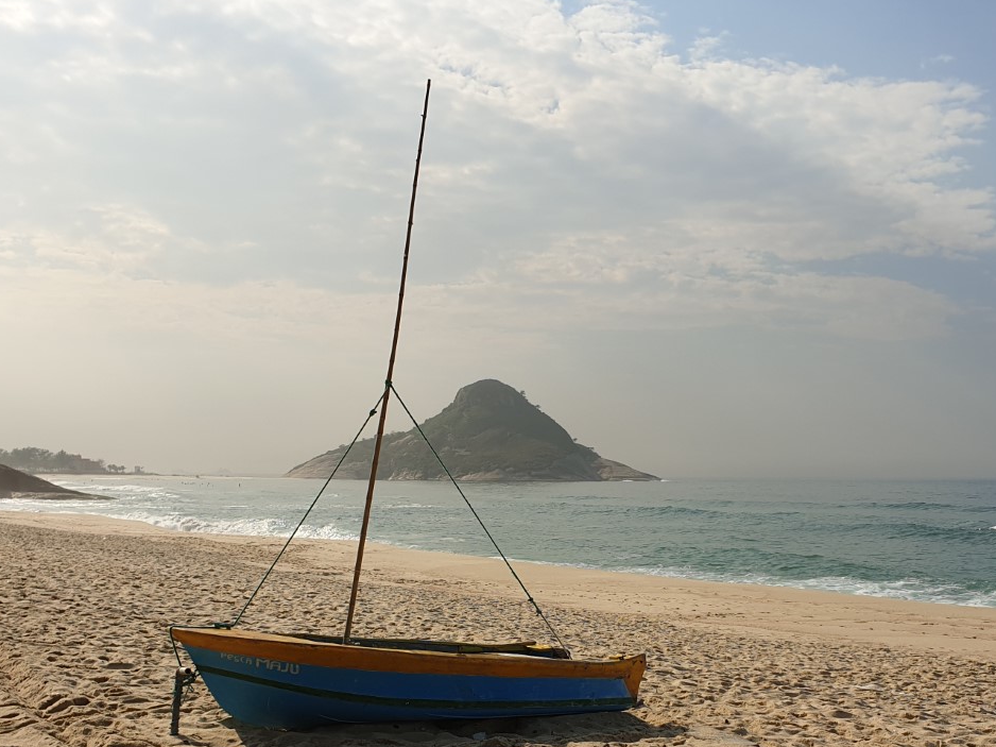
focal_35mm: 41
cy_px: 564
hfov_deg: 45.7
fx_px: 1179
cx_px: 554
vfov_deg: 34.4
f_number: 2.4
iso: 50
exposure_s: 1/3021
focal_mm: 4.3
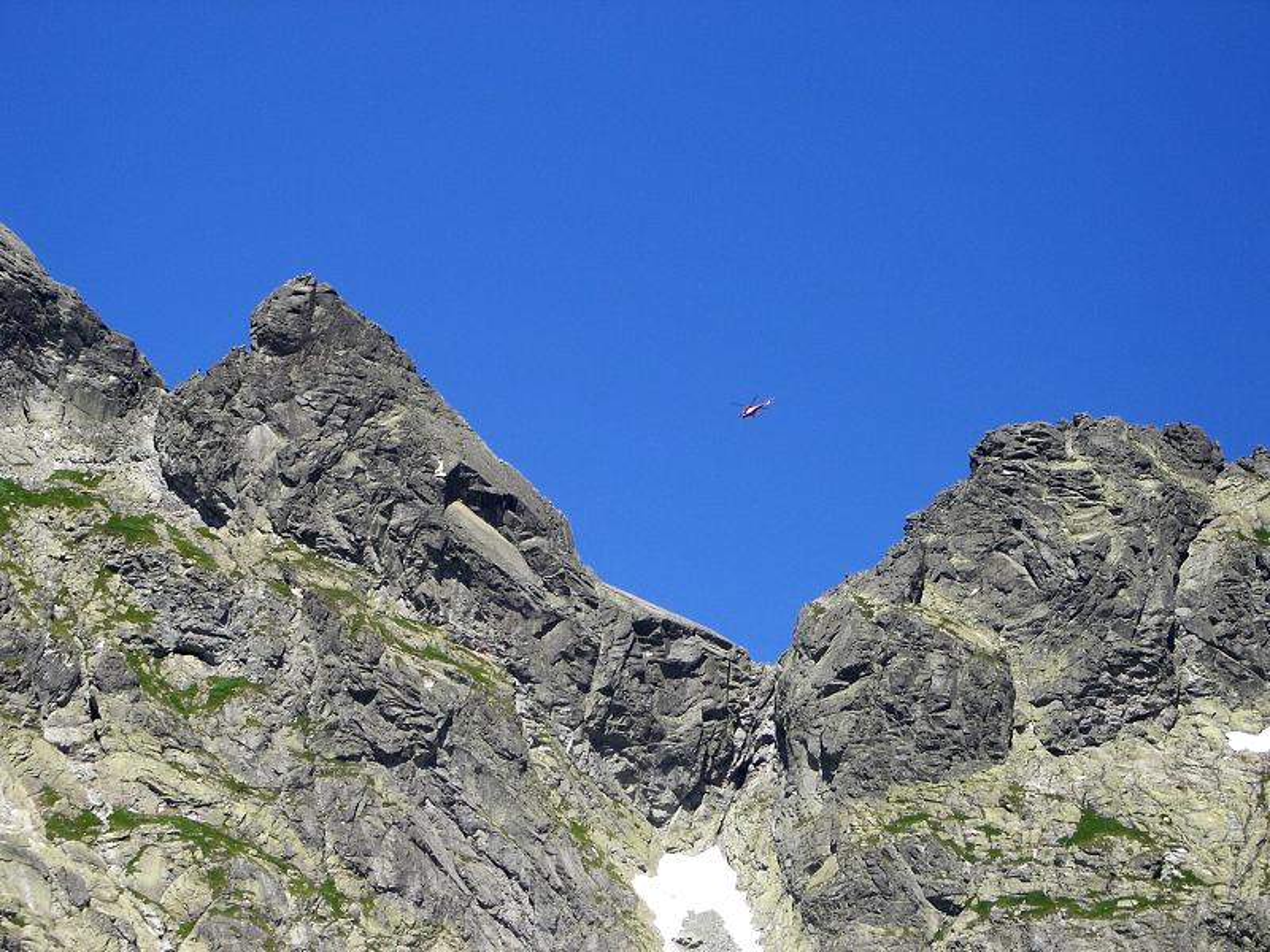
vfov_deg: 15.6
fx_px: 3485
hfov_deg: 20.7
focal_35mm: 95
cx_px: 635
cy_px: 476
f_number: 6.9
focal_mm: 15.75
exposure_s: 1/160
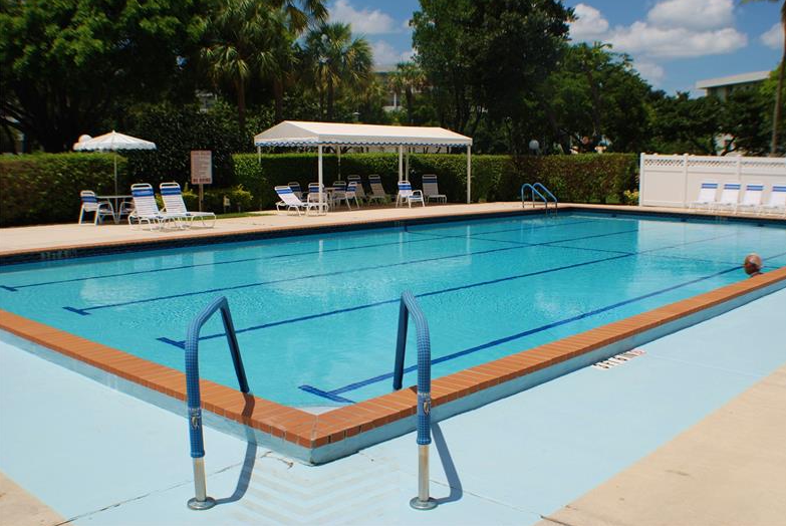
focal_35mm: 48
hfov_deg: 41.5
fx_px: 1038
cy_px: 259
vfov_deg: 28.4
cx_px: 400
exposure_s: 1/320
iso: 100
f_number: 9
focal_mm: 31
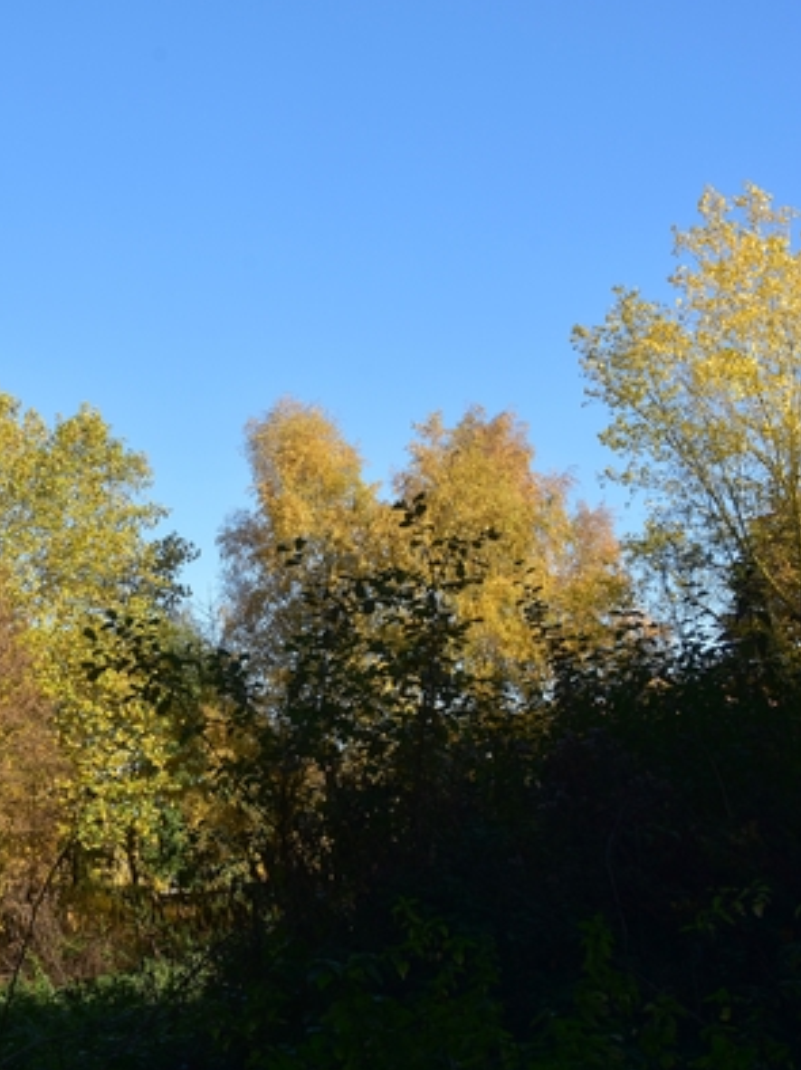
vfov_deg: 30.4
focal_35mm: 64
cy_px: 532
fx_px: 1968
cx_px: 62
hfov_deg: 22.4
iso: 200
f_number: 11
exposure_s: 1/125
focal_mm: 29
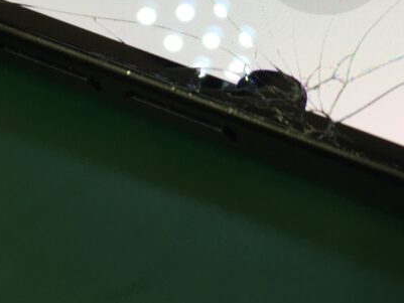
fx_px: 864
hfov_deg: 25.7
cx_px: 340
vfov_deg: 19.4
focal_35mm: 74
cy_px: 4
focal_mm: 4.15
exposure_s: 1/60
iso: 32
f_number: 2.2
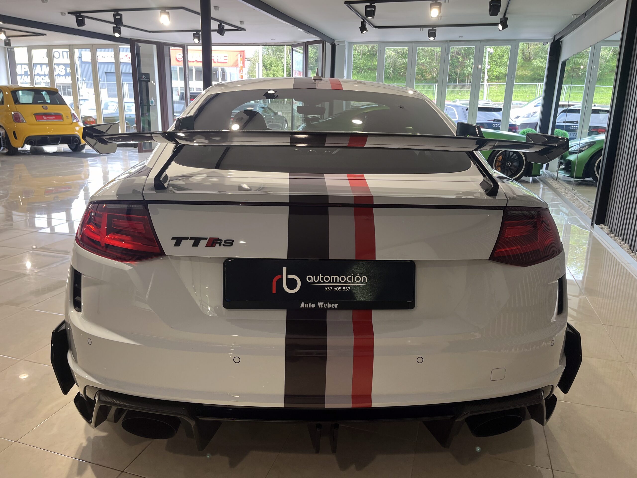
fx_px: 478
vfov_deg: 53.1
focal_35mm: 26
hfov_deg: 67.3
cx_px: 318
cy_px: 239
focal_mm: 5.1
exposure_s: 1/122
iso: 50
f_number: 1.6
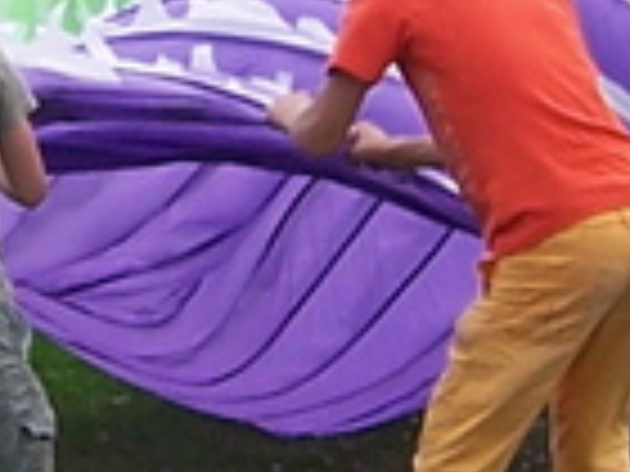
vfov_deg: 6.1
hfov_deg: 8.2
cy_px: 9
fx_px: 4386
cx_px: 130
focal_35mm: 241
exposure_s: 1/750
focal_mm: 5.5
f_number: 3.4
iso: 80
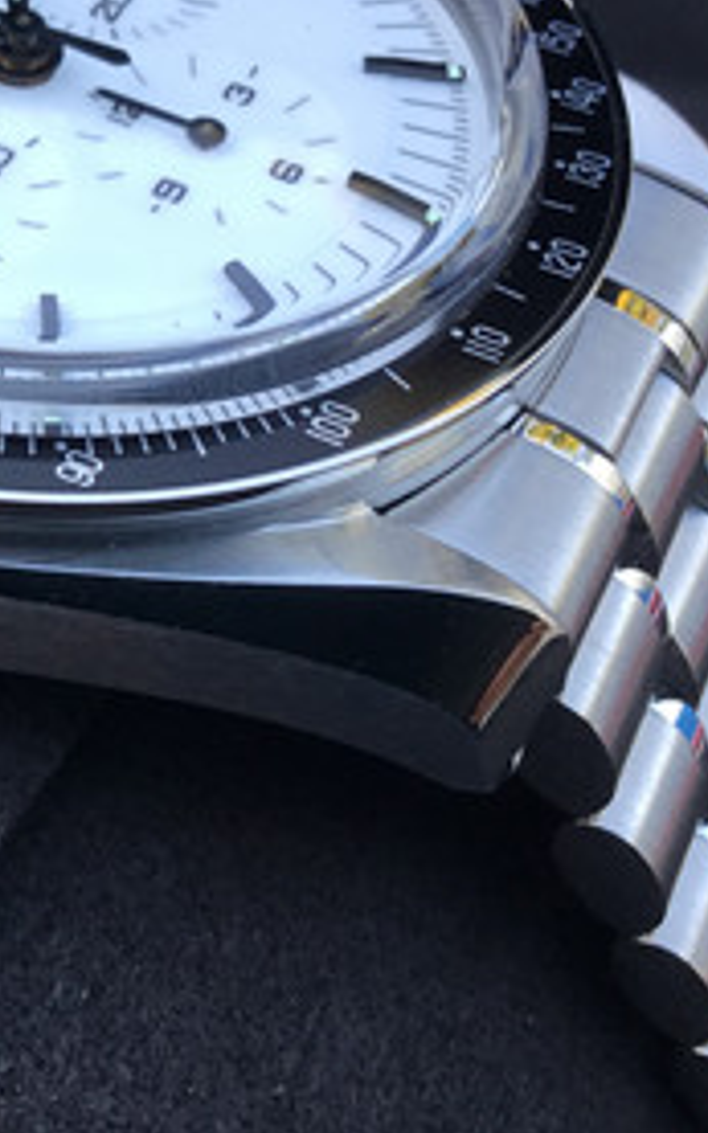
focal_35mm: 76
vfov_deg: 26.9
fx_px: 2348
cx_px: -147
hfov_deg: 16.4
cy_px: 352
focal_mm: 3.3
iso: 32
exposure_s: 1/60
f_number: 2.4
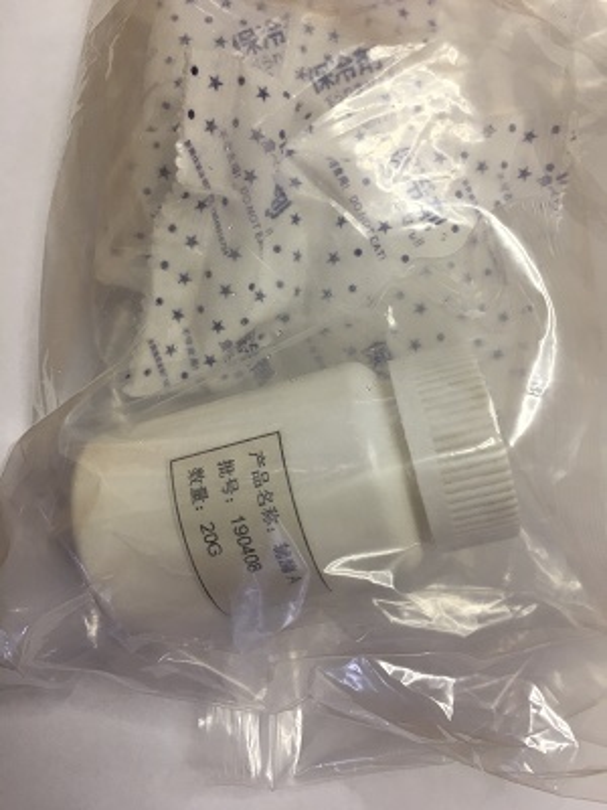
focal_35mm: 29
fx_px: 678
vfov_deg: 61.7
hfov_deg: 48.2
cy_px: 405
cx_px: 304
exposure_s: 1/17
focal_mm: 4.15
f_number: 2.2
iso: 32
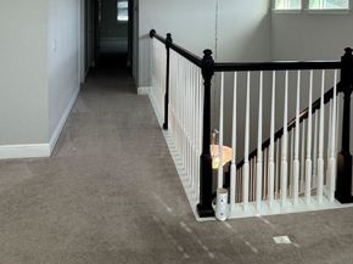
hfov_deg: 54.0
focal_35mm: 34
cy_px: 29
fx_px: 346
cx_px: 176
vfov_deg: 39.0
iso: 64
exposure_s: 1/120
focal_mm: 2.22
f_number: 2.2
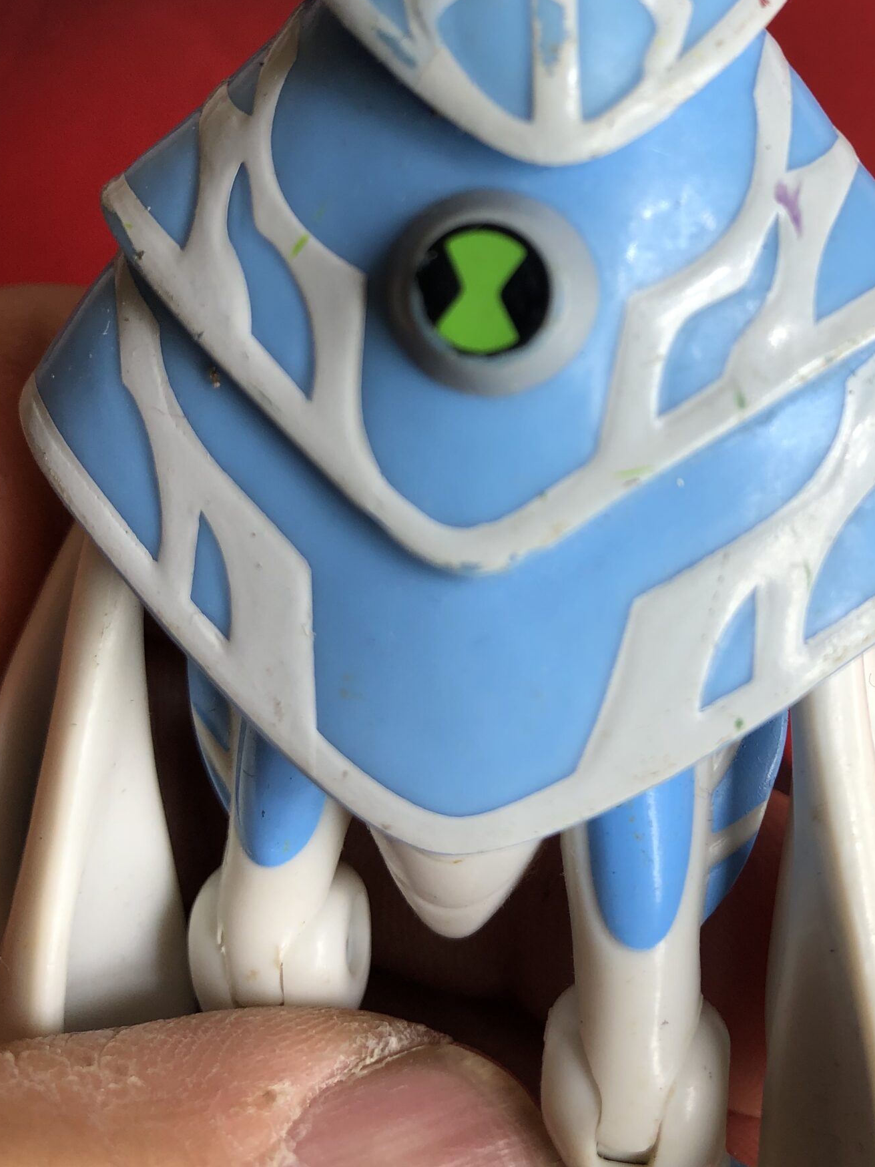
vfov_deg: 45.0
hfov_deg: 34.9
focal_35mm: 41
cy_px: 377
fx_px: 1382
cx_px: 573
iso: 20
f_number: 1.8
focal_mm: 3.99
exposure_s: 1/152
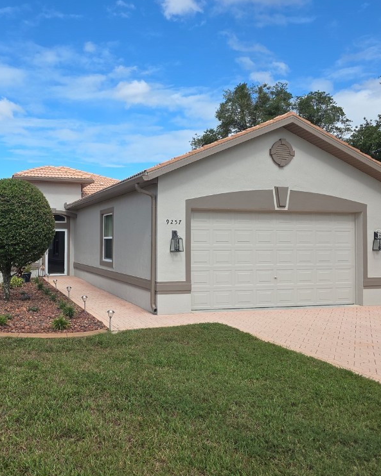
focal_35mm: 31
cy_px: 234
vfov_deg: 57.2
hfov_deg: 45.8
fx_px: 437
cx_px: 107
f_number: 1.7
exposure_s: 1/696
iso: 12
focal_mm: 6.3
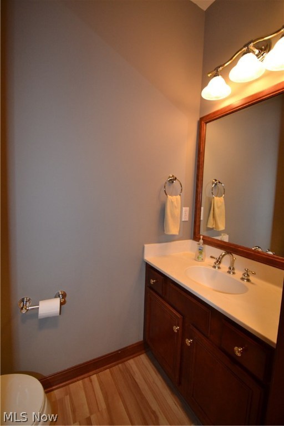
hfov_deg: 77.3
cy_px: 213
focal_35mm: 15
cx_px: 142
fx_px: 177
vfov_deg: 100.4
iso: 1000
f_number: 3.5
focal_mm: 10
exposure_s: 1/60
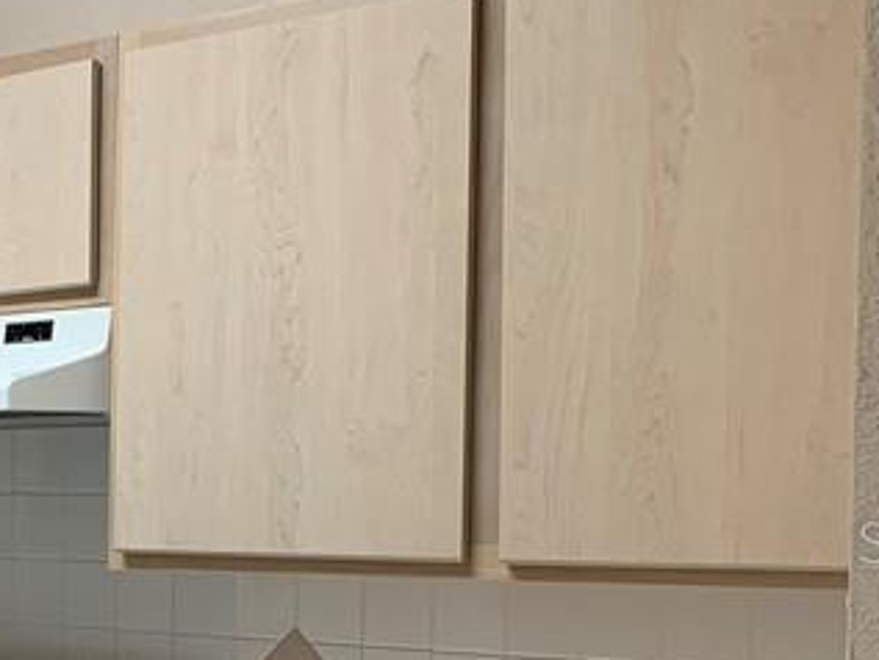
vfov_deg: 17.4
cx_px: -299
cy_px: 541
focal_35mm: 84
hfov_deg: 20.9
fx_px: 2134
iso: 80
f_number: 1.8
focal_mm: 4.25
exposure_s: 1/60
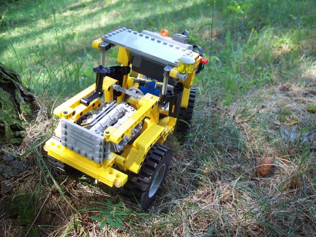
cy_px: 118
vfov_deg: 39.7
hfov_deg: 51.4
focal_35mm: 36
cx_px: 158
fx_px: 329
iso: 80
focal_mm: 6
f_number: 2.7
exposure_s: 1/120
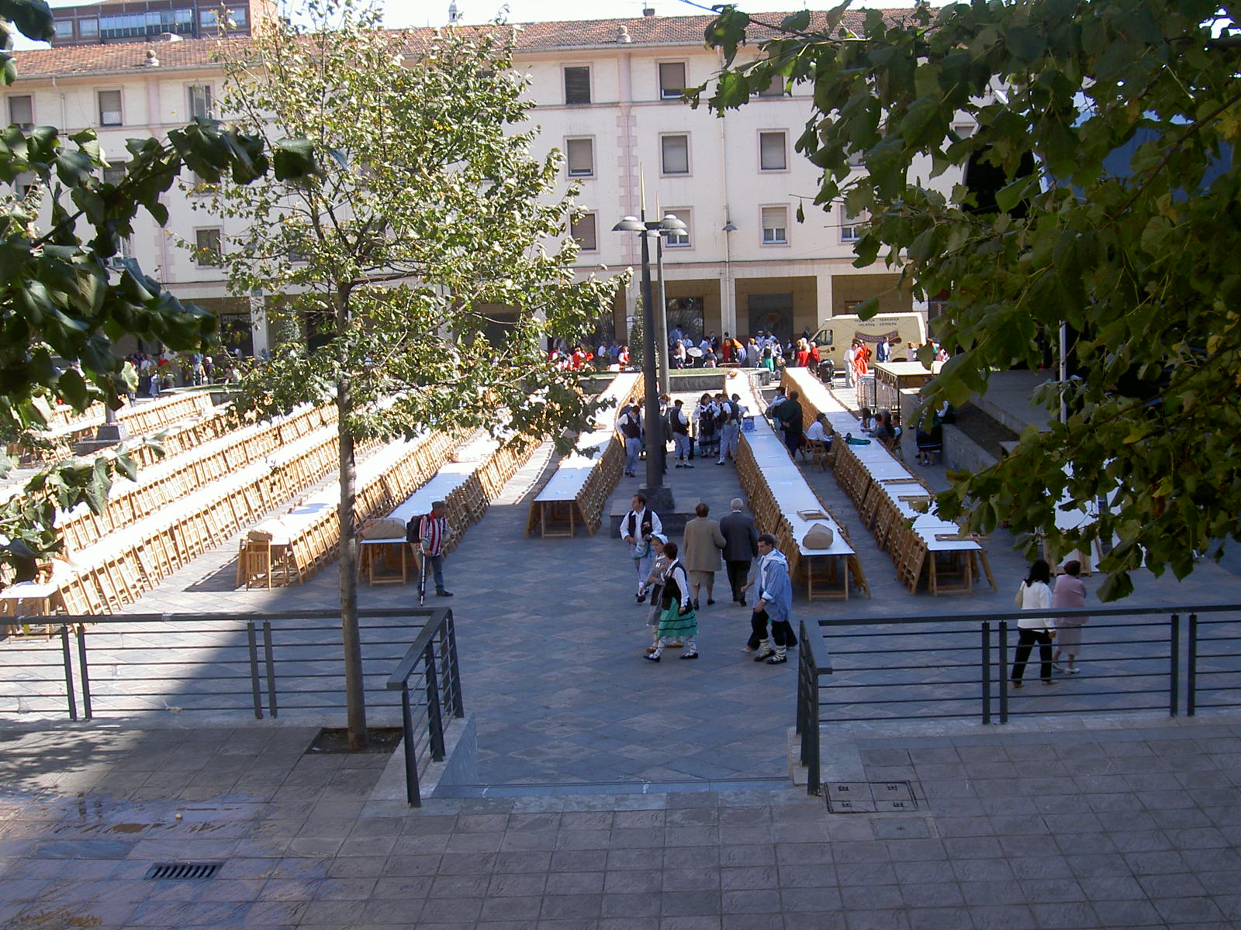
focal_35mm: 44
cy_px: 465
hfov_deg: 42.9
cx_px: 620
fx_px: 1577
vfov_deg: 32.9
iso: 100
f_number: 4.9
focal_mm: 9
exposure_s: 1/167
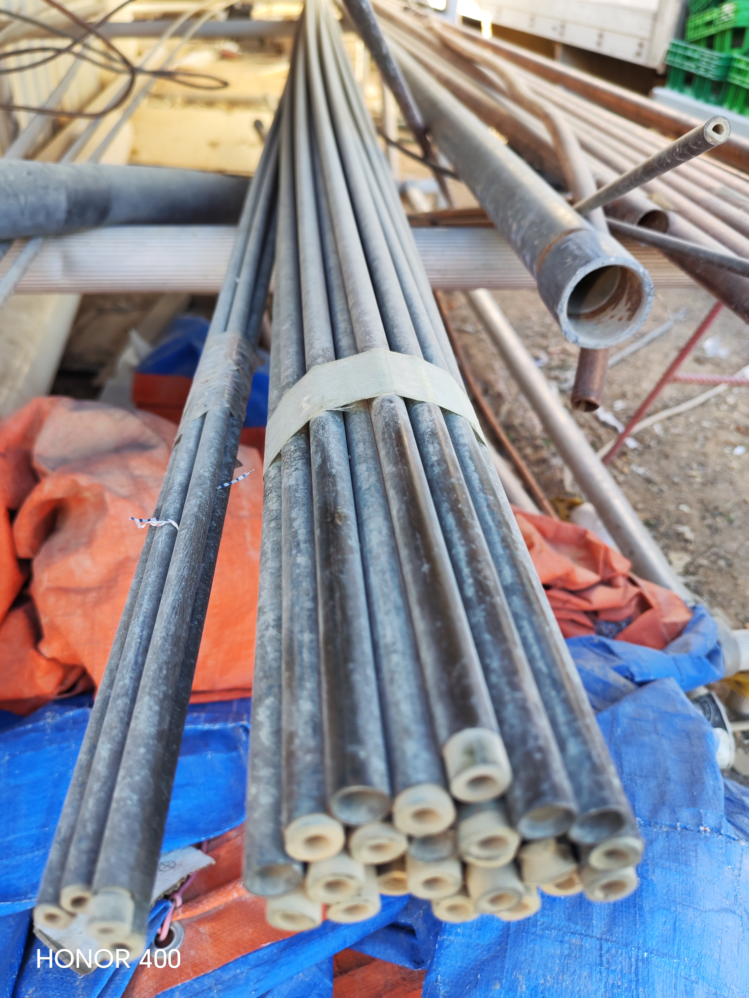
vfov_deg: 65.3
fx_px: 779
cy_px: 499
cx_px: 374
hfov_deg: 51.4
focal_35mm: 27
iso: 125
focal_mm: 6.12
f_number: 1.9
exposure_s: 1/100
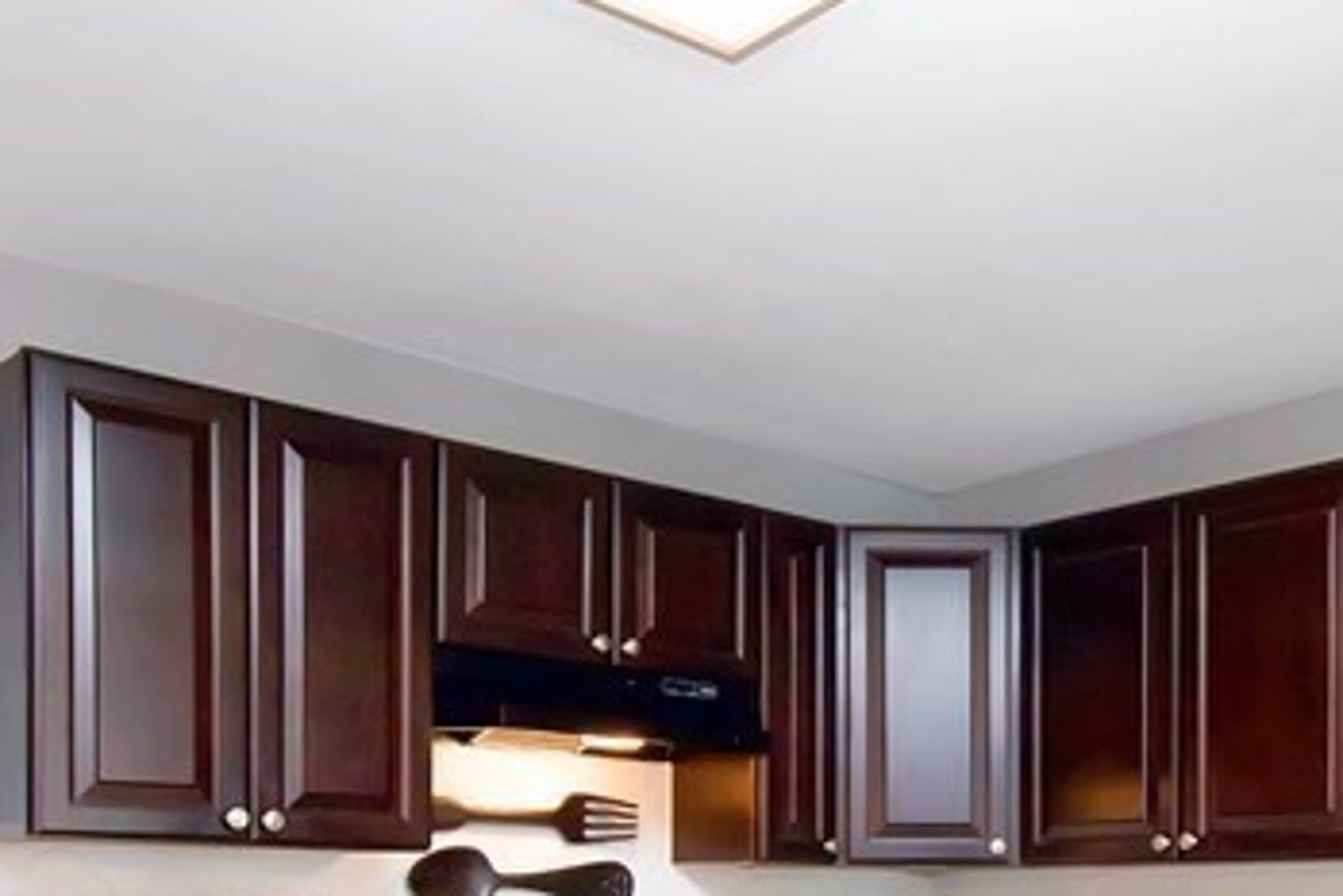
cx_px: 947
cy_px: 967
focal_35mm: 44
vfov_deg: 28.0
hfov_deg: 43.5
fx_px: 1642
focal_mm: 10
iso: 800
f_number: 5
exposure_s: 1/100
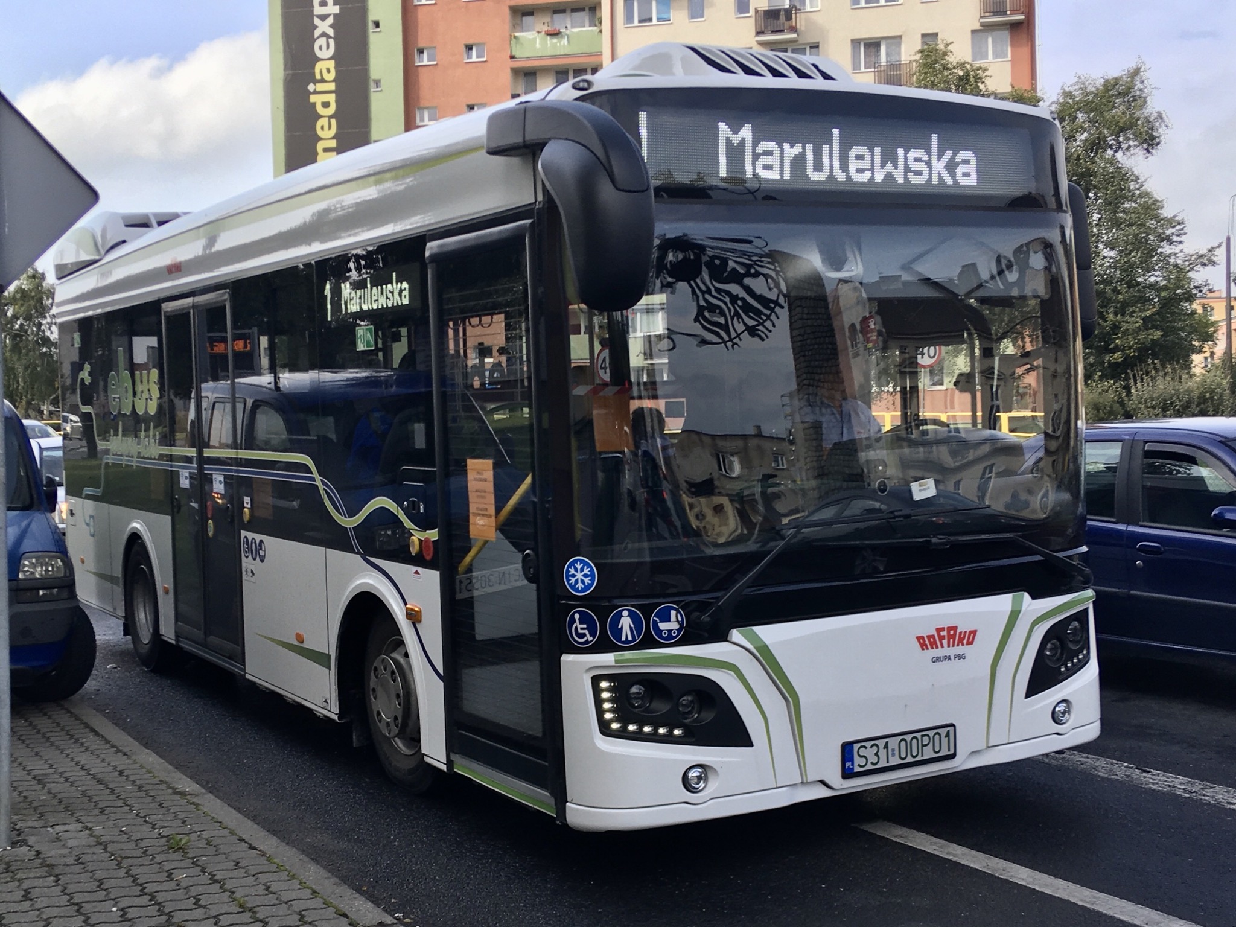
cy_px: 464
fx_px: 1035
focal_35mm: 29
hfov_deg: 61.7
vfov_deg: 48.2
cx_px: 618
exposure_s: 1/538
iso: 25
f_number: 2.2
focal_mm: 4.15
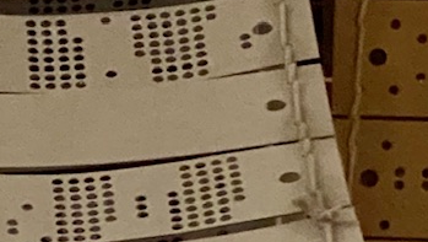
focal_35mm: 332
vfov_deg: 3.5
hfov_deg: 6.4
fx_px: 3771
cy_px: 1016
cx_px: -206
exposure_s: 1/25
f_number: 2
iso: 1000
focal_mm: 6
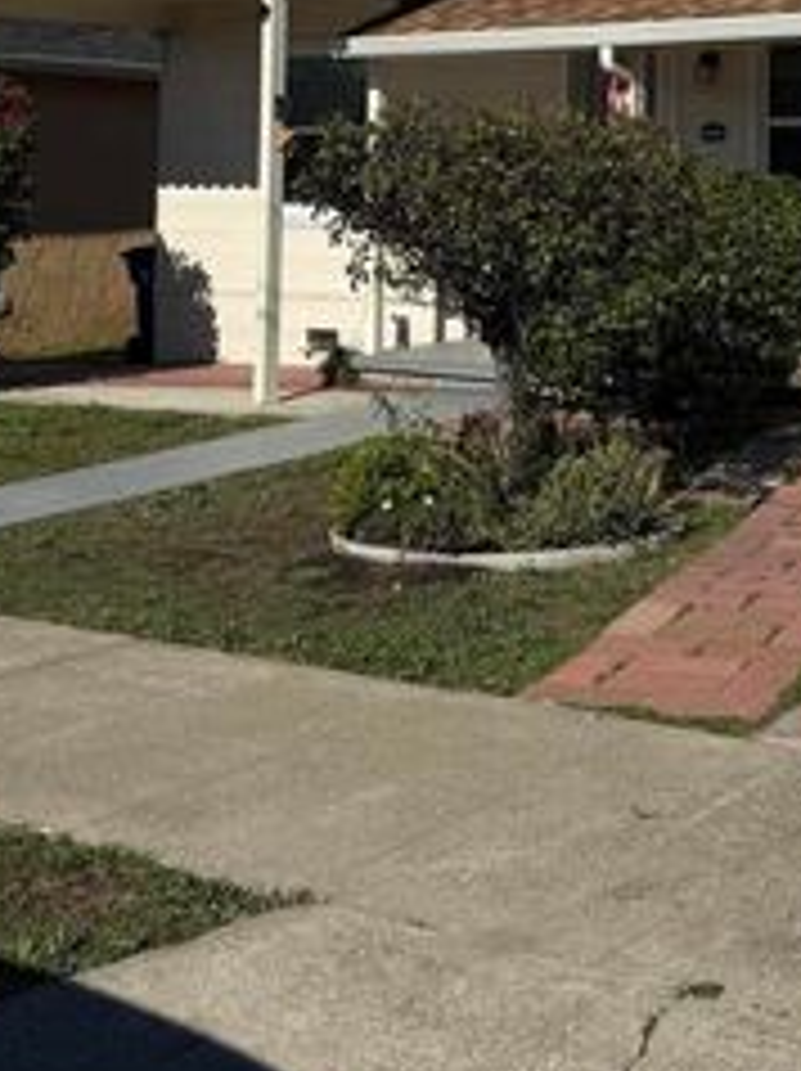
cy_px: 119
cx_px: 693
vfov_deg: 30.8
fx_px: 1854
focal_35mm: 60
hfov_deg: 23.8
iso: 80
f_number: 1.78
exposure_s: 1/11905
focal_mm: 6.76
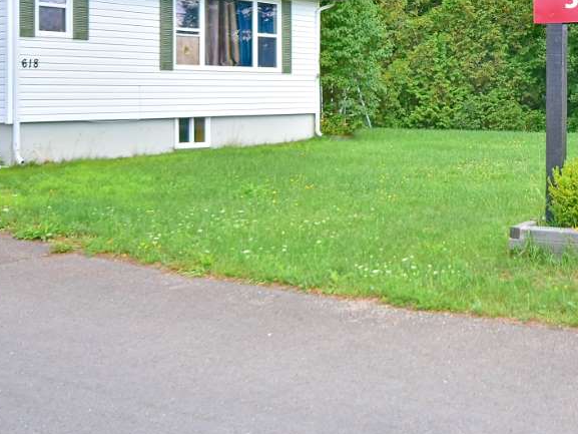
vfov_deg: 24.0
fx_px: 1002
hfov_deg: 31.1
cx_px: 490
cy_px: 77
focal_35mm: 60
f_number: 7.1
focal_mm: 20
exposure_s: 1/500
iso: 320
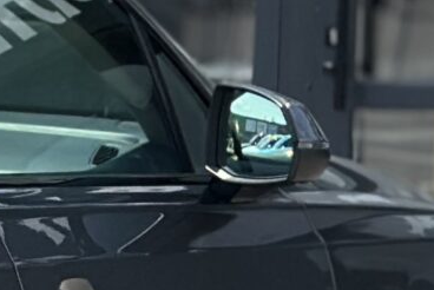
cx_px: -712
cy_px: 357
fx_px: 4186
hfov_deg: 5.7
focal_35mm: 347
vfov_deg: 4.0
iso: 100
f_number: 1.78
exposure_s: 1/4785
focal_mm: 6.86
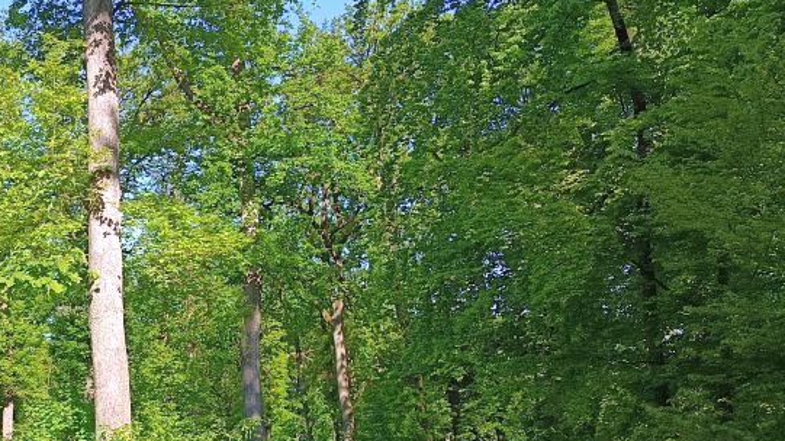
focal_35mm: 58
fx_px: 1207
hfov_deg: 35.2
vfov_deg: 20.6
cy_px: 302
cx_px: 193
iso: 50
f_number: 1.7
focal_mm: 5.31
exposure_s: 1/239
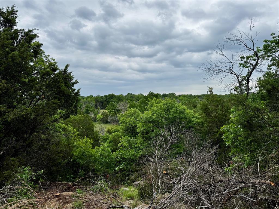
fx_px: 193
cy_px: 104
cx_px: 140
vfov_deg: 56.8
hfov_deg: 71.6
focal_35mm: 24
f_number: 1.78
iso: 80
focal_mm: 6.76
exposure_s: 1/1238
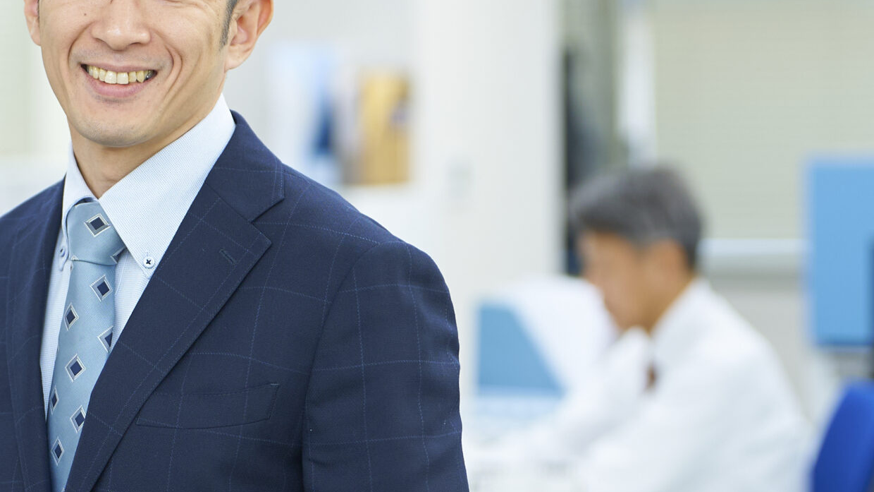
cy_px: 263
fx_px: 4263
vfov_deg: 6.6
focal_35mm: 184
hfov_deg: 11.7
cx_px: 158
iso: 400
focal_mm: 85
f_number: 2.8
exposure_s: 1/100
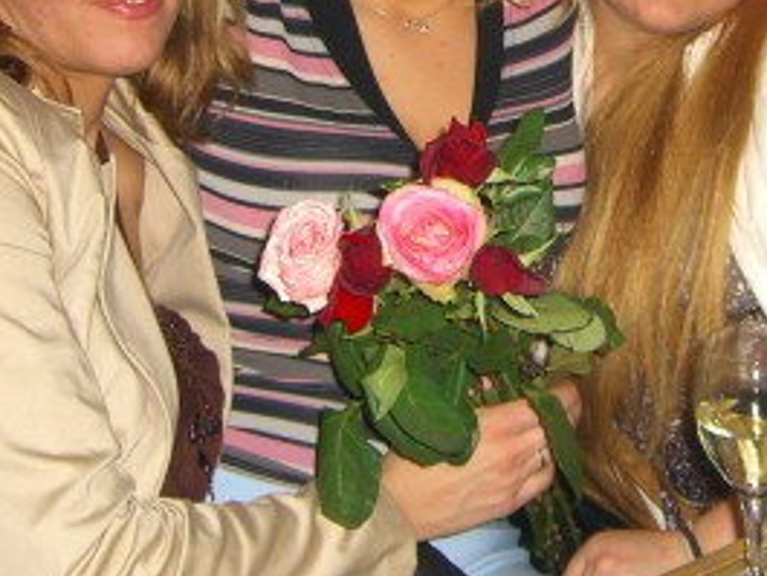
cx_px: 637
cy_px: 14
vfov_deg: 16.8
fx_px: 1906
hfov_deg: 22.4
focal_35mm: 86
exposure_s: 1/60
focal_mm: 7.9
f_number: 2.8
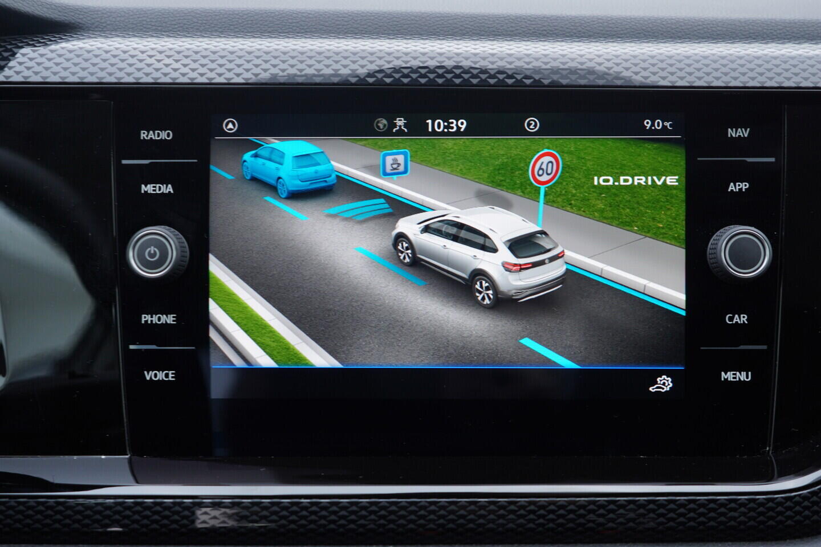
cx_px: 410
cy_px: 274
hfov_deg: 53.1
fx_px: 821
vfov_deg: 36.9
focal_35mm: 36
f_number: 2.8
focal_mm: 24
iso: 125
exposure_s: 1/40
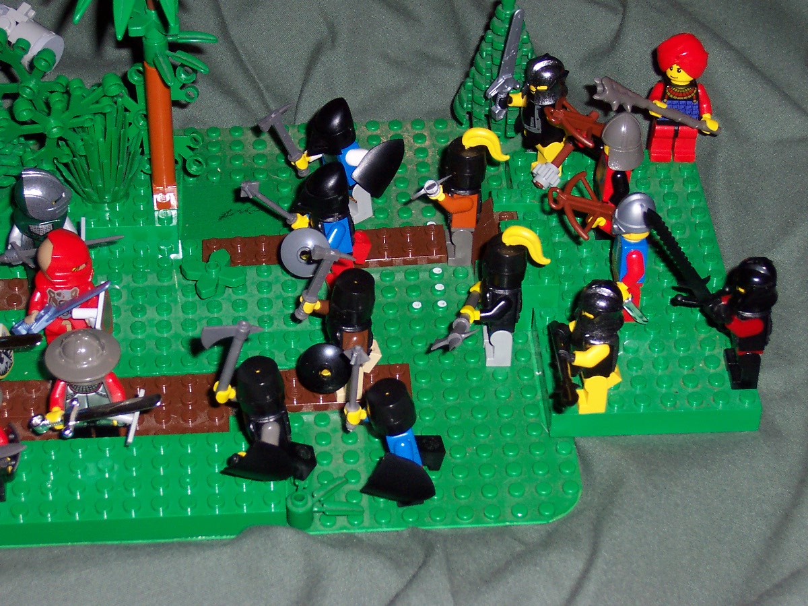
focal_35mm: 114
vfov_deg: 13.0
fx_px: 2661
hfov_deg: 17.3
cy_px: 303
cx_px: 404
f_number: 4.8
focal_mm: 17.6
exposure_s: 1/90
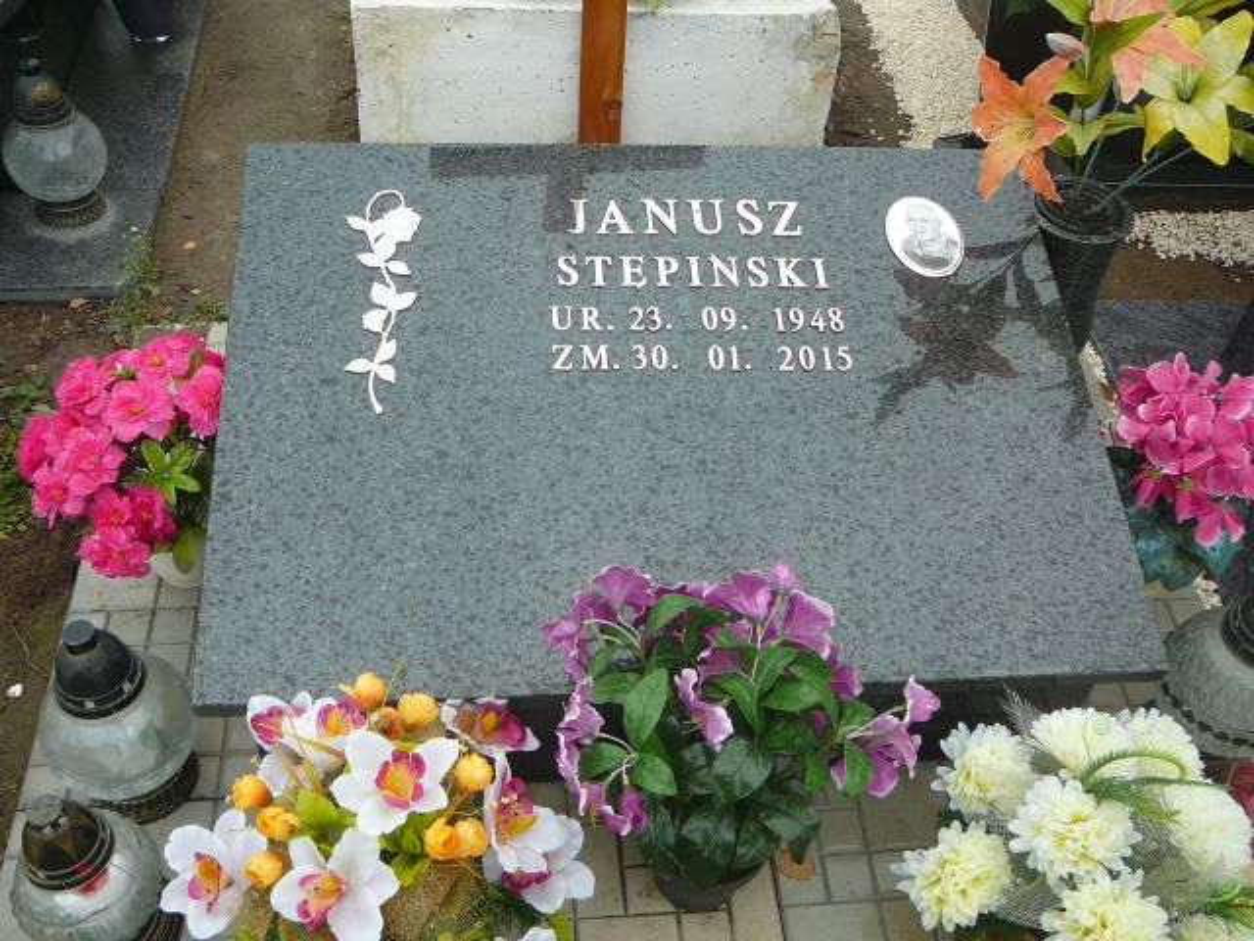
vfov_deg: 40.7
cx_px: 627
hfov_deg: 52.6
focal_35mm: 35
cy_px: 470
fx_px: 1268
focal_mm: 5.2
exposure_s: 1/125
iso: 80
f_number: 2.8
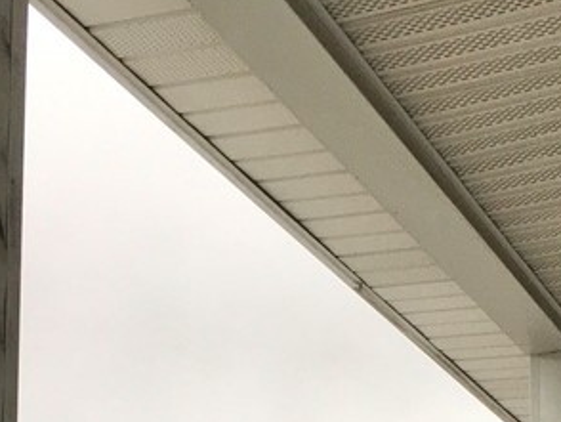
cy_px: 720
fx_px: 1638
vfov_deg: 13.4
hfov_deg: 19.3
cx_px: 405
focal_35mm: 101
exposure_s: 1/1603
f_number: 2.2
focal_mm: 4.15
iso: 40
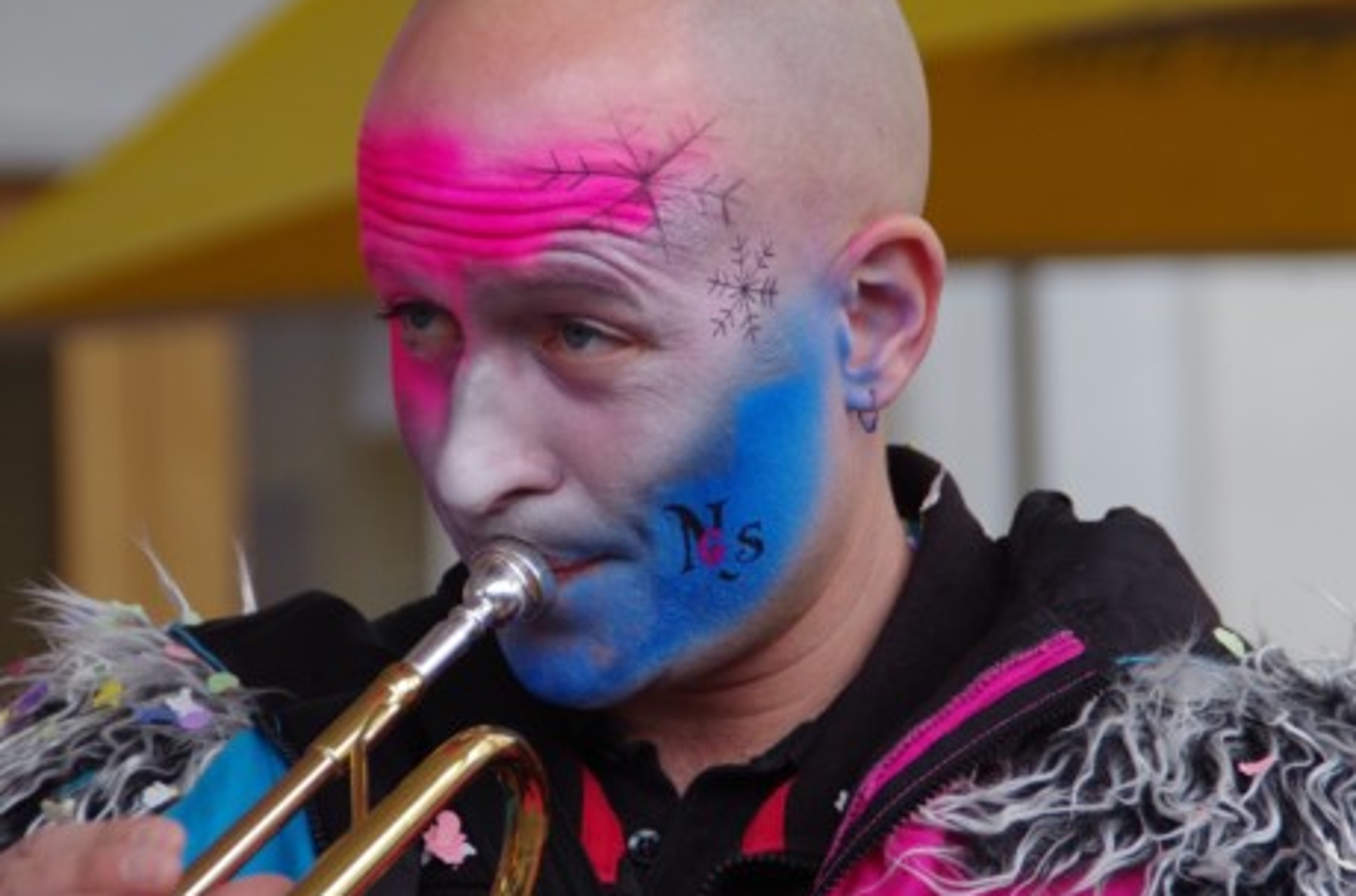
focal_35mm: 212
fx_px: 7963
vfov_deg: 6.4
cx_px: 690
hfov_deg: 9.7
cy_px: 426
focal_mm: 130
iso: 800
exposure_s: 1/200
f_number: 6.3
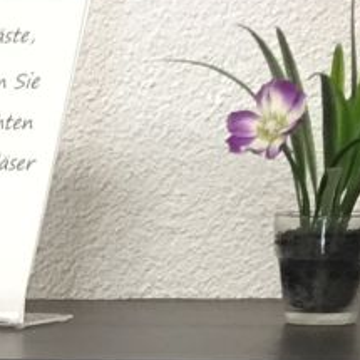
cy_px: 1152
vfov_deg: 6.6
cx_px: -340
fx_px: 2800
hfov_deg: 7.1
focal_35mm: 238
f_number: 2.2
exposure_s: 1/17
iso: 50
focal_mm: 4.15
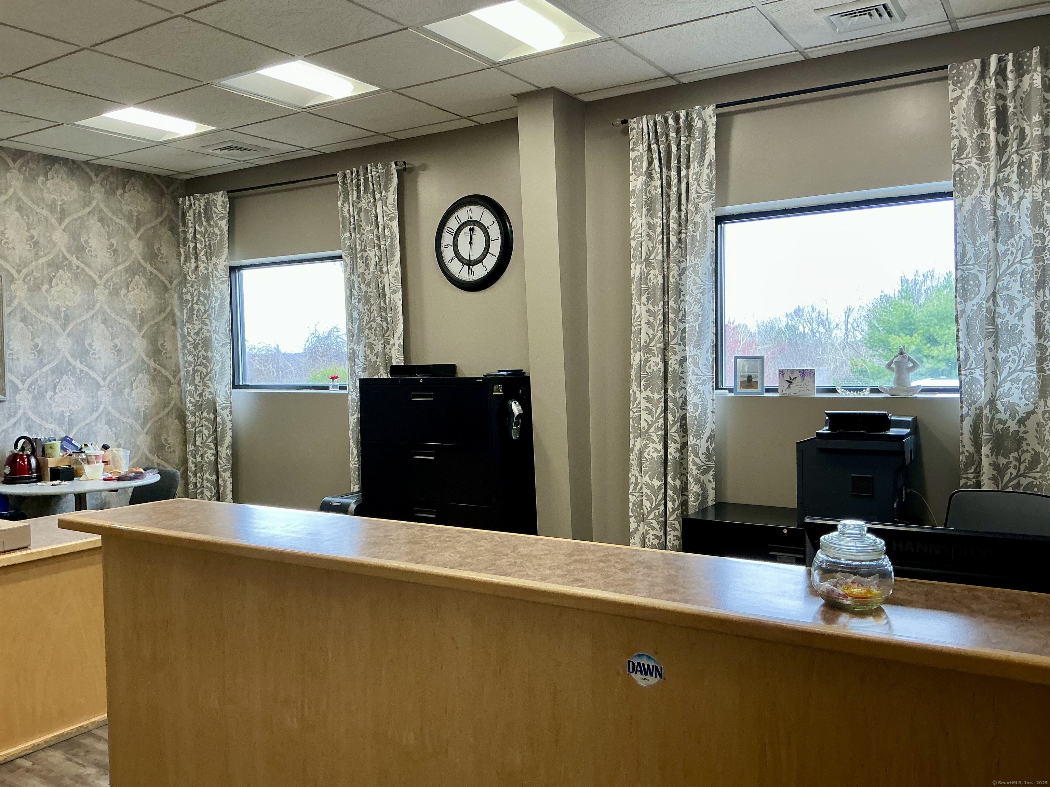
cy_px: 394
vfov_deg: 49.7
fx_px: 849
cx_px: 525
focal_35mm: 28
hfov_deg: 63.4
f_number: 1.8
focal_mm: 3
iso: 64
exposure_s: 1/120
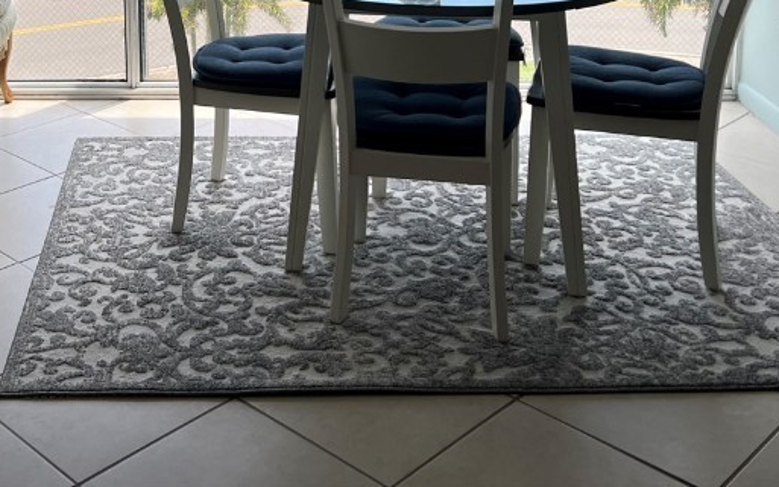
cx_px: 191
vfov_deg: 21.9
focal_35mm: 55
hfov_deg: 36.0
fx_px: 1168
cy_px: -94
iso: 50
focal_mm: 5.7
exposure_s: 1/1412
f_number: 1.5
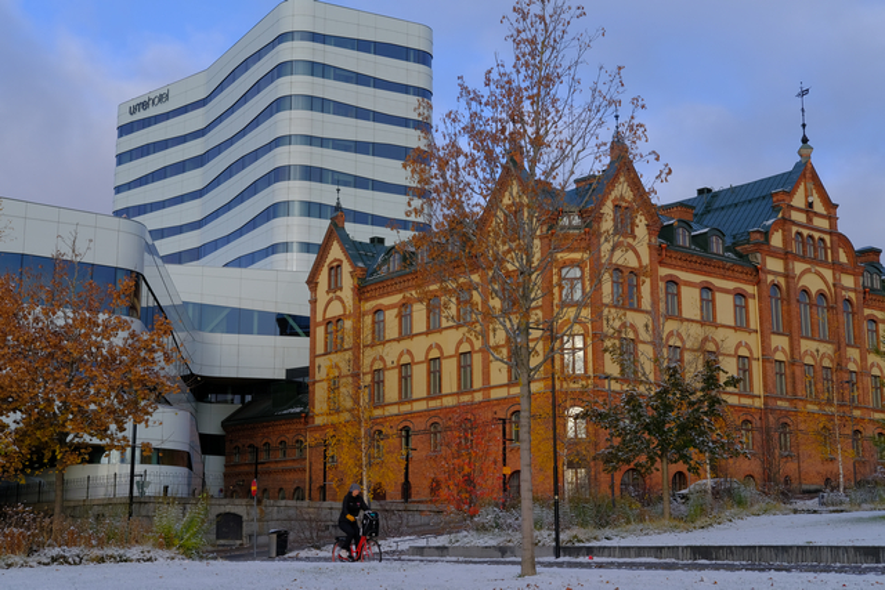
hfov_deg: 37.5
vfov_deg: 25.5
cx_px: 442
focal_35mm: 53
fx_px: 1303
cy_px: 295
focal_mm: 35
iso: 160
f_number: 8
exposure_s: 1/210
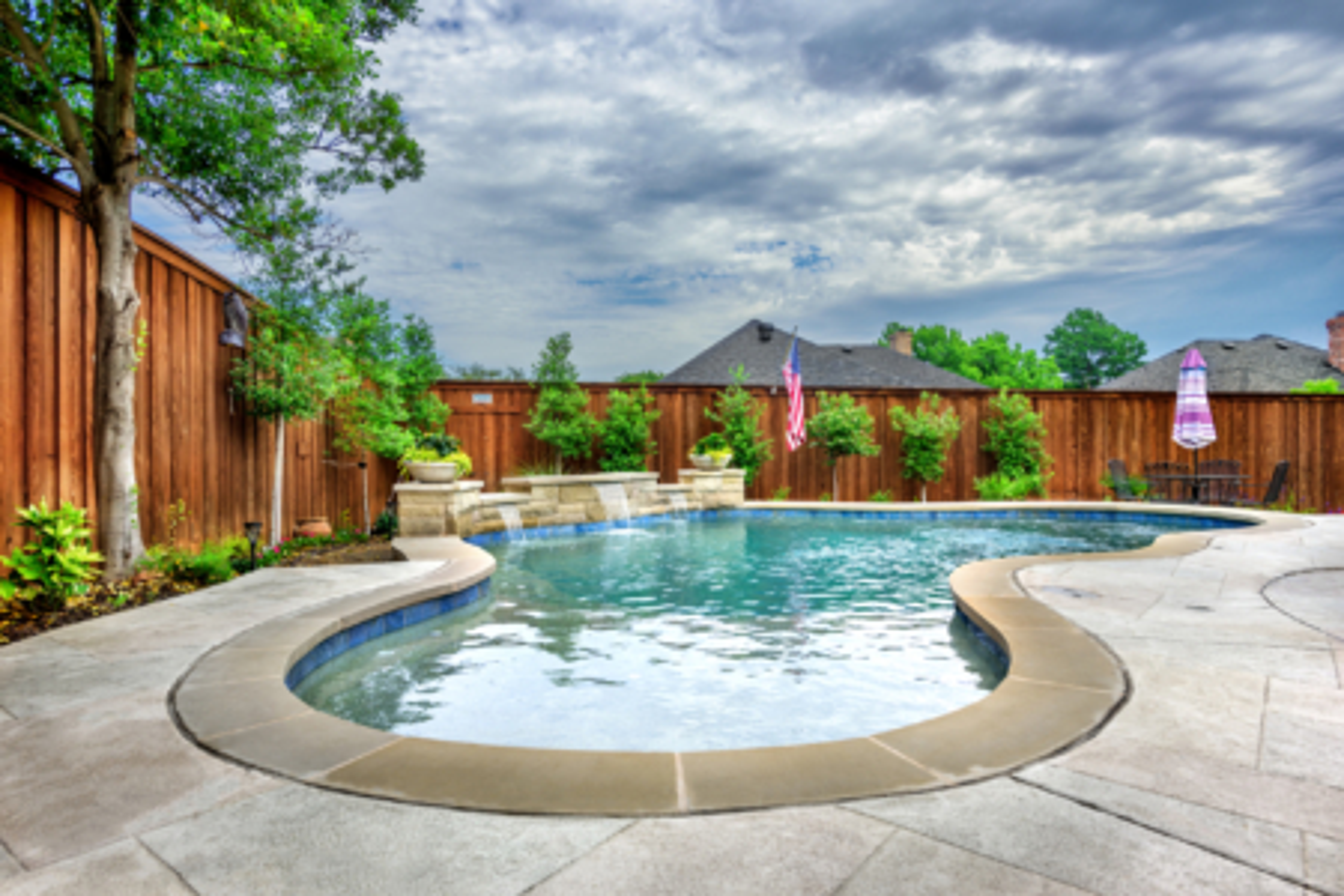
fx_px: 747
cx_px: 672
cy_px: 448
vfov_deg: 61.9
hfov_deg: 84.0
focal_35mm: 20
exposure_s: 1/160
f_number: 8
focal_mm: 20
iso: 64
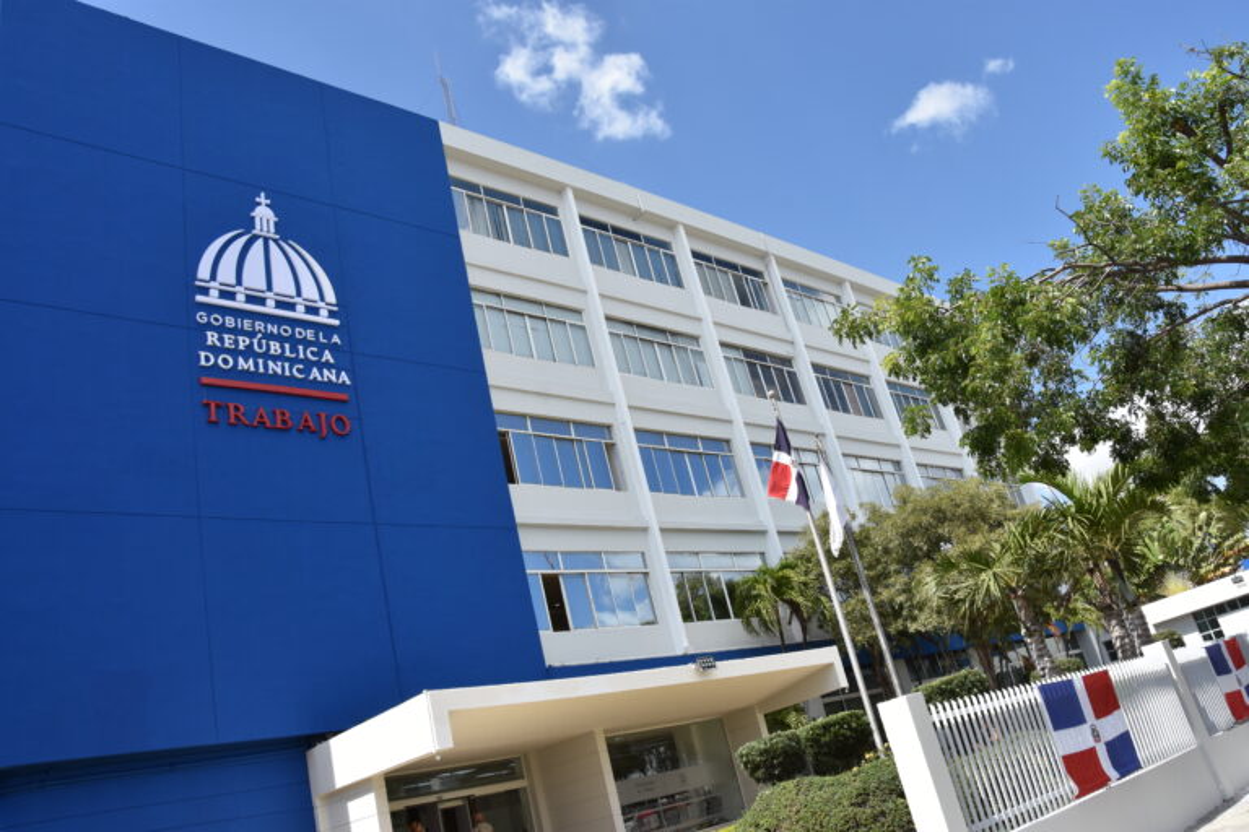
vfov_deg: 47.9
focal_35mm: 27
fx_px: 937
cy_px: 416
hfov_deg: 67.4
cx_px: 624
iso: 280
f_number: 8
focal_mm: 18
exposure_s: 1/500
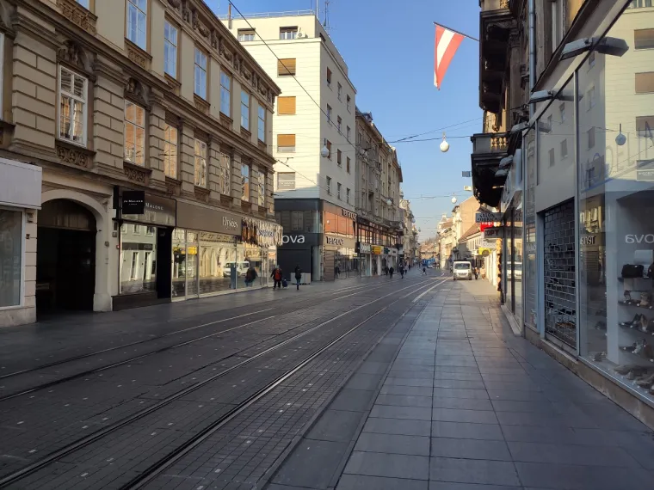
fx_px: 491
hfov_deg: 67.3
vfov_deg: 53.1
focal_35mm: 26
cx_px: 327
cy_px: 245
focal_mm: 4.77
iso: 112
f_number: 1.75
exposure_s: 1/1415
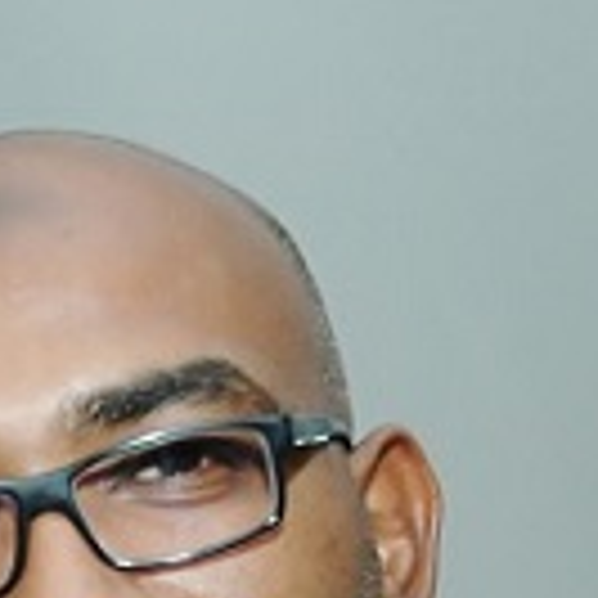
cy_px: 839
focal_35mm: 178
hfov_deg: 9.4
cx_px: -441
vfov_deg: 9.6
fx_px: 3480
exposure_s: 1/60
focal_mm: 29
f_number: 4.8
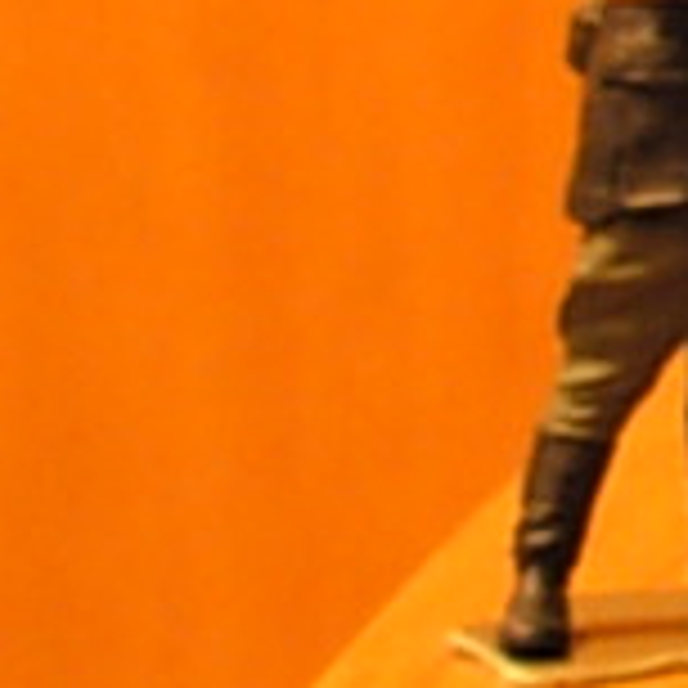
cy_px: -153
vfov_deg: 7.7
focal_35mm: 225
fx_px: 5059
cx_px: 2298
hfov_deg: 6.8
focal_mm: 6.3
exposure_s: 1/3.1
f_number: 2.9
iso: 400
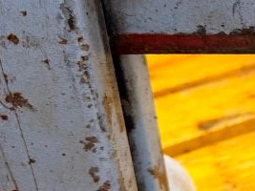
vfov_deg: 13.7
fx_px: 795
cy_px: 109
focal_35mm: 108
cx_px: 457
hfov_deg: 15.6
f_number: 1.78
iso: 125
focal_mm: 6.76
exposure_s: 1/100
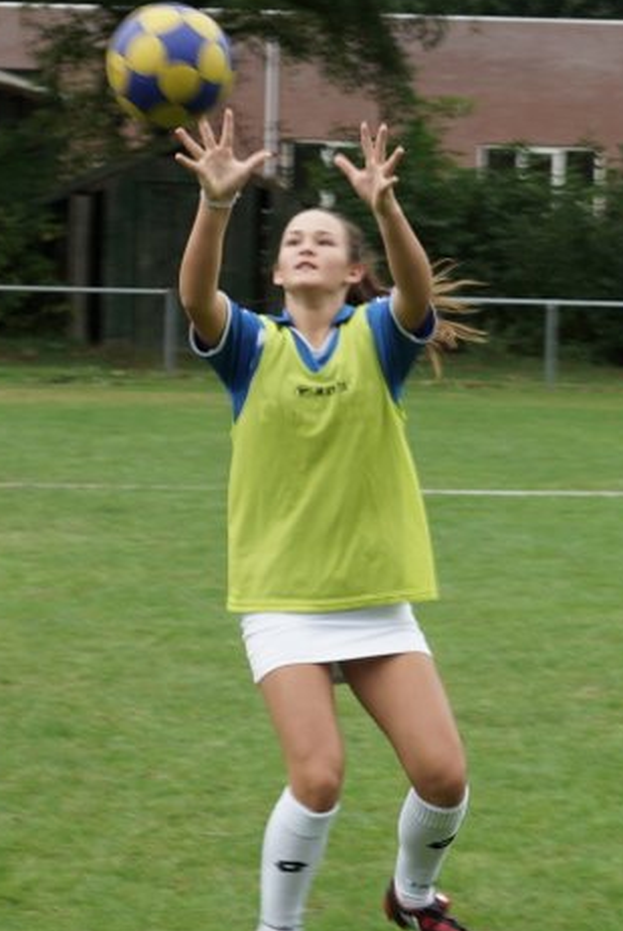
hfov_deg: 18.8
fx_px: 1883
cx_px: 341
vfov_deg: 27.8
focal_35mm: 73
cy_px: 457
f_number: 4
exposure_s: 1/160
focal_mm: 35
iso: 100
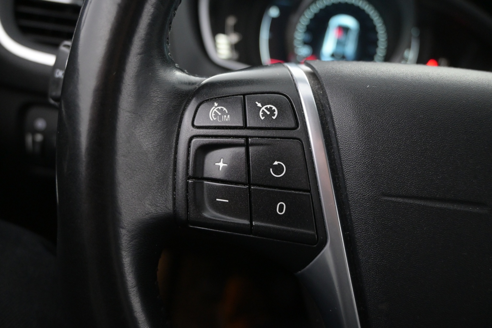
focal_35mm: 31
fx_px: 420
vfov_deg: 42.6
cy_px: 164
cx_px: 246
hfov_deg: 60.7
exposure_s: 1/40
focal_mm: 20.5
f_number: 3.8
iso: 2500
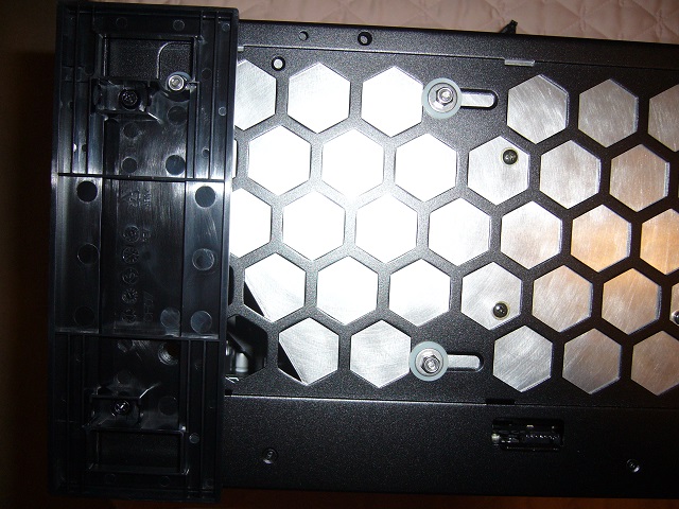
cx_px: 340
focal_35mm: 35
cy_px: 254
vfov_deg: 40.7
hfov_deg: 52.6
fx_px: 687
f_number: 2.8
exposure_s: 1/30
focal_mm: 5.8
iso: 100
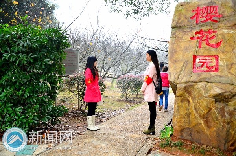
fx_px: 275
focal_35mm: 42
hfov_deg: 46.5
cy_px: 78
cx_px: 118
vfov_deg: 31.7
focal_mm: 28
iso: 800
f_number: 4.5
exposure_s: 1/200
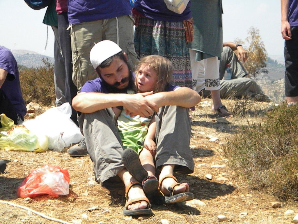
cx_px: 149
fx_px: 715
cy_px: 112
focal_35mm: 83
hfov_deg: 23.6
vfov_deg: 17.8
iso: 720
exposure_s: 1/1000
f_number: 9
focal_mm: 15.1
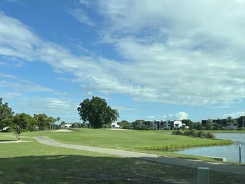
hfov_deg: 67.3
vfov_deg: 53.1
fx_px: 184
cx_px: 122
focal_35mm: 26
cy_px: 92
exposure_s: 1/4115
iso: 50
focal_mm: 5.7
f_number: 1.5
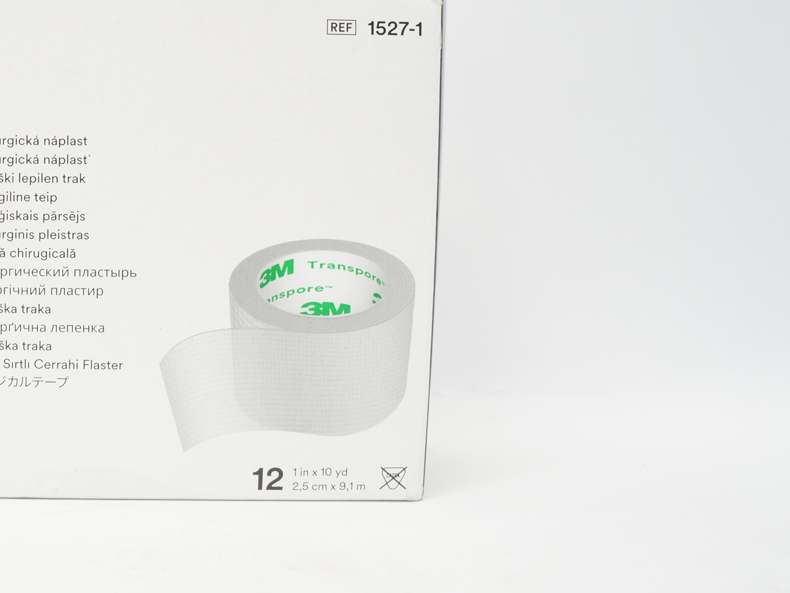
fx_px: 1095
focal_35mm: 48
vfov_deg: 30.2
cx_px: 67
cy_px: 239
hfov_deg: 36.9
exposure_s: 1/50
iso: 800
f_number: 7.1
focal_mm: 18
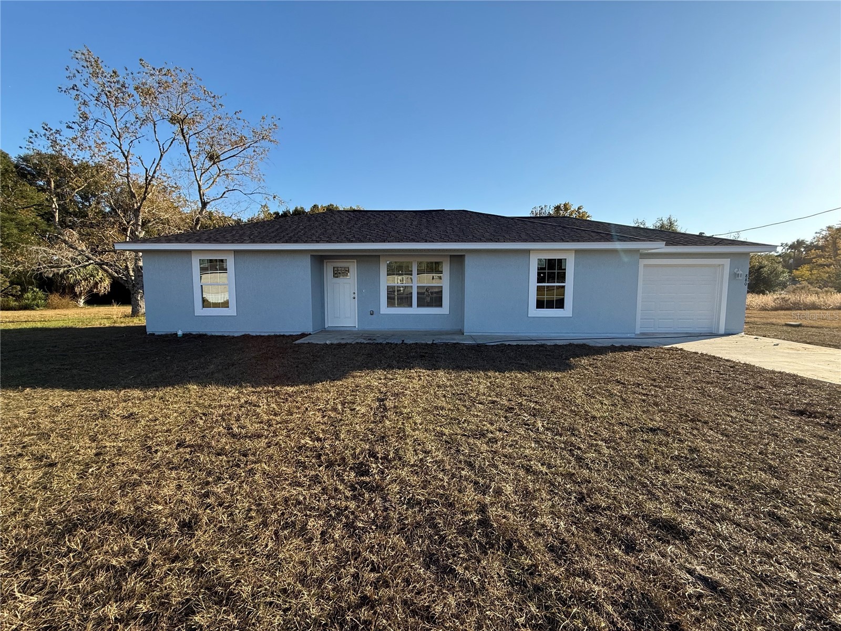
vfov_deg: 85.7
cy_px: 316
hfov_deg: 102.1
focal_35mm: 14
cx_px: 420
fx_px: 340
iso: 64
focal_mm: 2.22
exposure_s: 1/789
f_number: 2.2
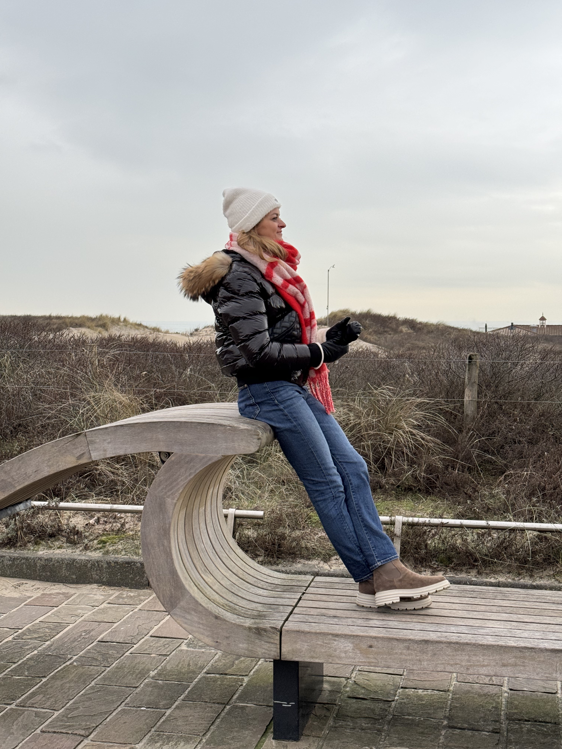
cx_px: 281
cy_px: 374
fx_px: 1039
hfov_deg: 30.3
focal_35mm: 48
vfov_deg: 39.7
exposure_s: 1/64
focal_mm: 6.86
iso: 100
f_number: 1.78
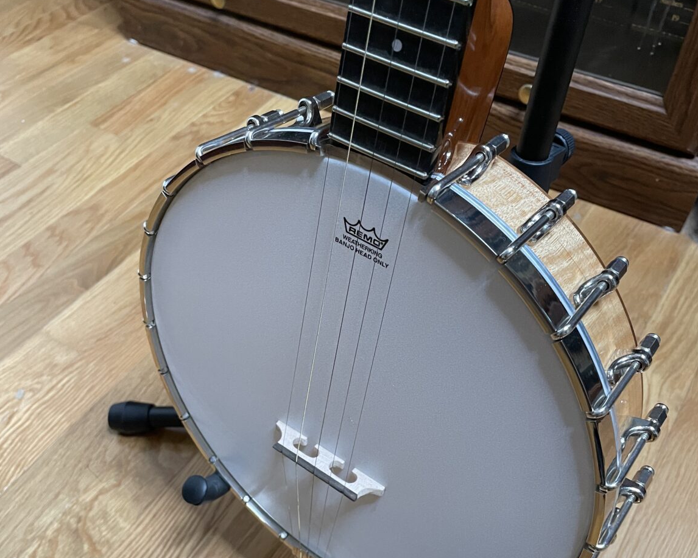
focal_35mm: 34
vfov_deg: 43.1
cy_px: 343
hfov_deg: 52.8
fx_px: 702
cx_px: 349
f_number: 1.6
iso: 400
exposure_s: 1/60
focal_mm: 4.2
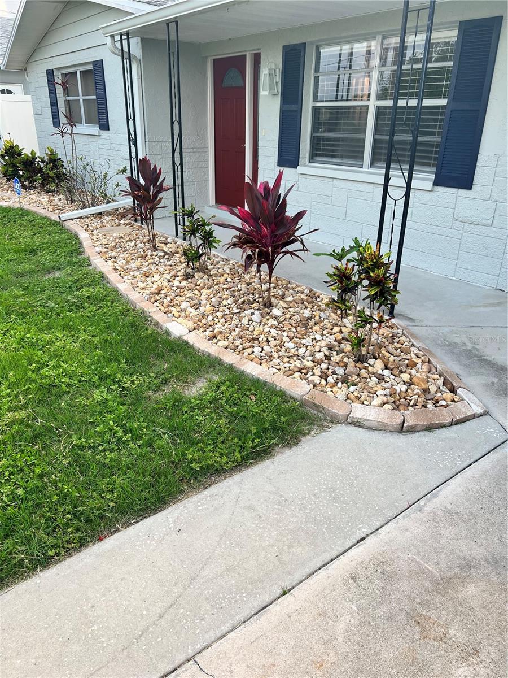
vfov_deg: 67.3
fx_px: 509
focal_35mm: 26
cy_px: 339
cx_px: 254
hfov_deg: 53.1
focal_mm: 5.7
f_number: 1.5
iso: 50
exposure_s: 1/397
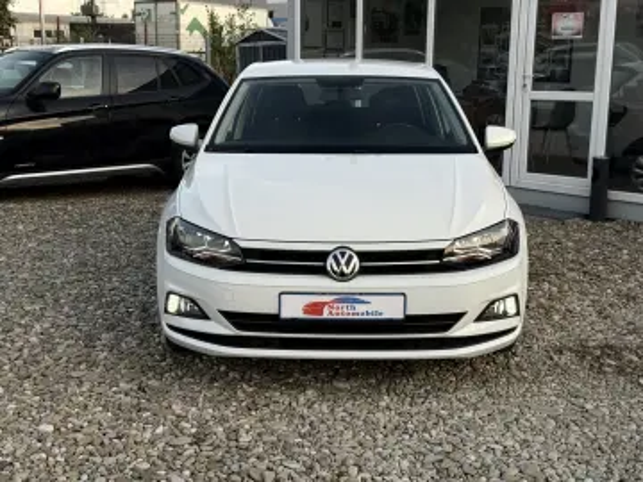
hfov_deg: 39.7
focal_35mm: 48
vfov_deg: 30.3
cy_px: 241
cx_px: 322
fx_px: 892
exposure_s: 1/545
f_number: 1.78
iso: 80
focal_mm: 6.76
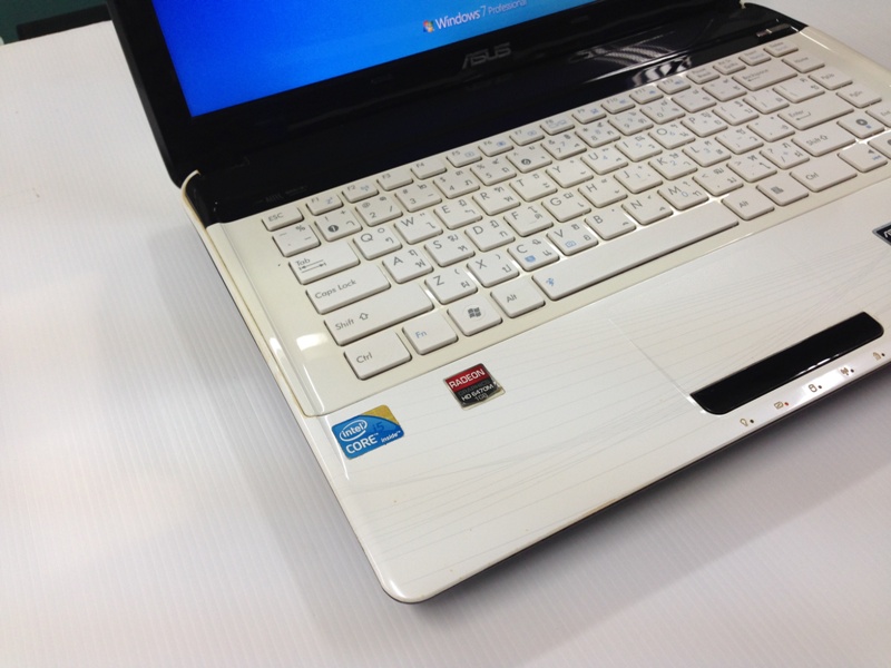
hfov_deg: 55.4
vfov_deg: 42.9
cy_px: 334
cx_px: 446
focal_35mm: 33
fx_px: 849
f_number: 2.4
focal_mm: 4.12
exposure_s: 1/30
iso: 50
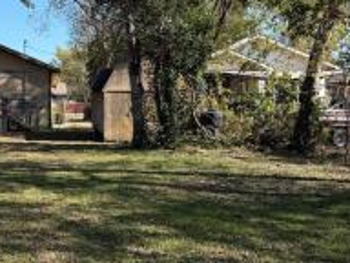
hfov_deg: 35.6
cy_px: 128
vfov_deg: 29.1
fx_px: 506
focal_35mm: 50
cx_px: 26
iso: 80
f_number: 1.78
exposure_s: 1/2110
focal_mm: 6.76
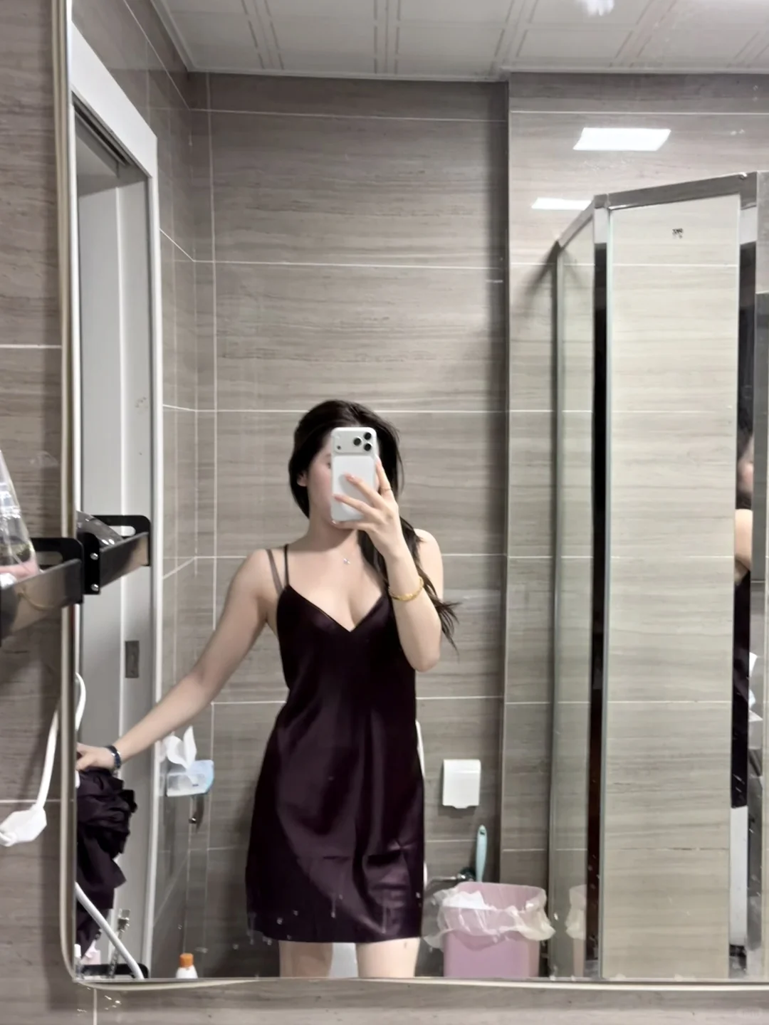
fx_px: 1422
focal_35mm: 48
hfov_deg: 30.3
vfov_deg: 39.7
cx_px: 384
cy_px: 512
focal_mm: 6.76
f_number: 1.78
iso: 320
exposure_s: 1/33
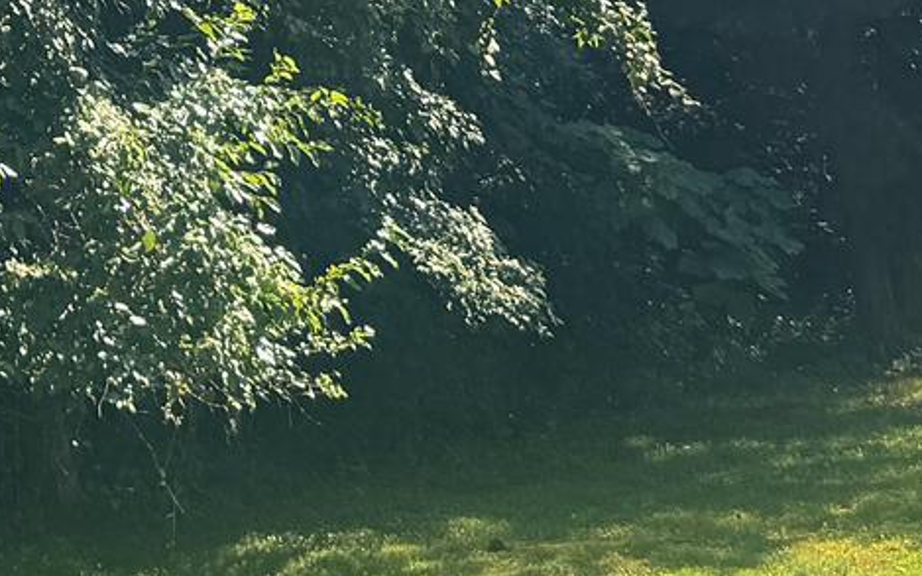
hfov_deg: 18.1
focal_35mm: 111
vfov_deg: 10.1
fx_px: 2789
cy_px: -849
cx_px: -73
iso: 80
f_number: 1.78
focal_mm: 6.76
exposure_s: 1/2174
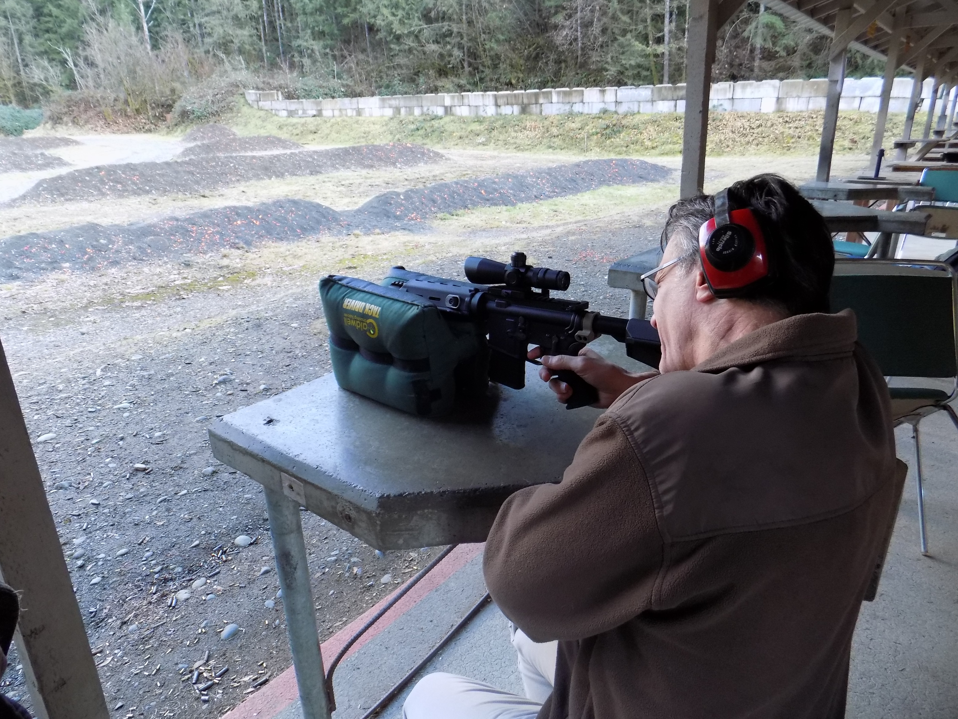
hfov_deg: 73.9
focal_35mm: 23
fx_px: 637
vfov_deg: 58.9
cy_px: 360
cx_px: 479
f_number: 3.1
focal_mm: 4
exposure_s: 1/30
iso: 180
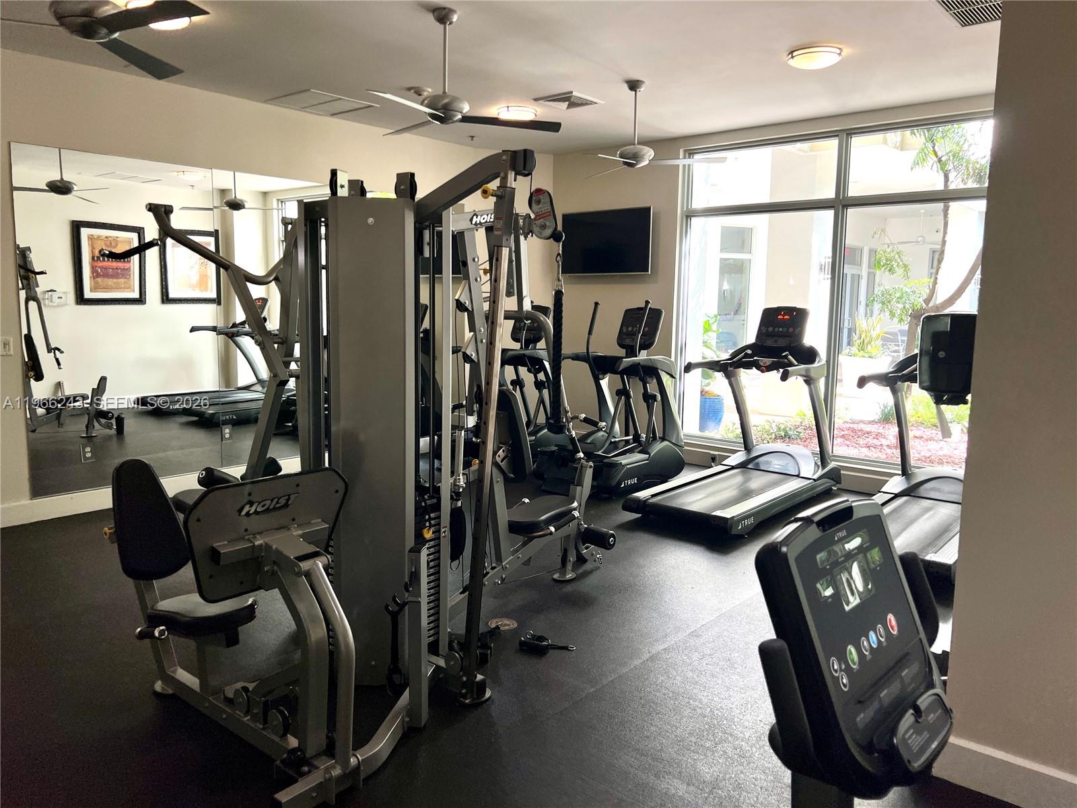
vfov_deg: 53.1
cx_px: 538
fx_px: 809
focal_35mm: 26
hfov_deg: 67.3
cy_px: 404
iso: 32
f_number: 1.5
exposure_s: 1/133
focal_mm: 5.7
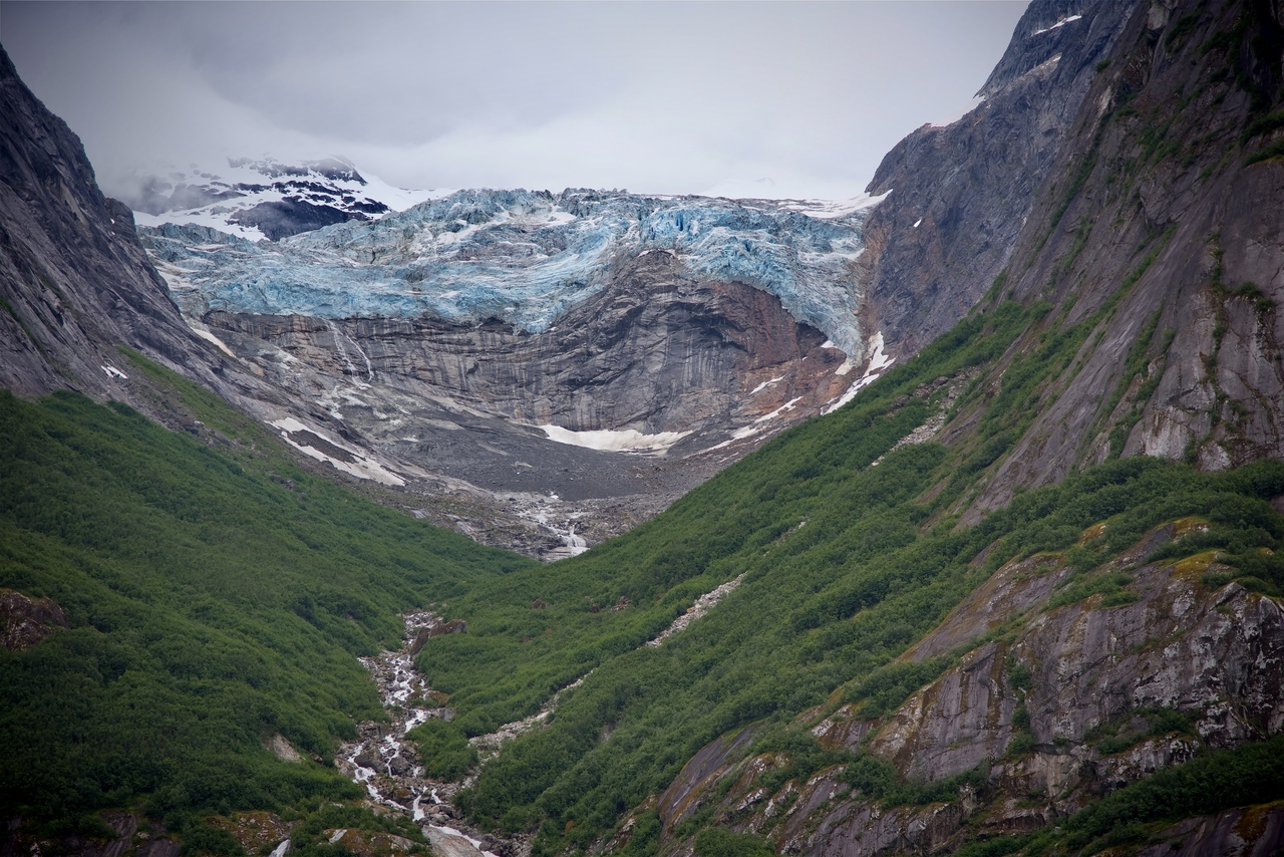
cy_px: 428
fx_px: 3746
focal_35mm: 105
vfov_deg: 13.0
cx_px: 642
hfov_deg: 19.5
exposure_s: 1/250
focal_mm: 105
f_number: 4
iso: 100
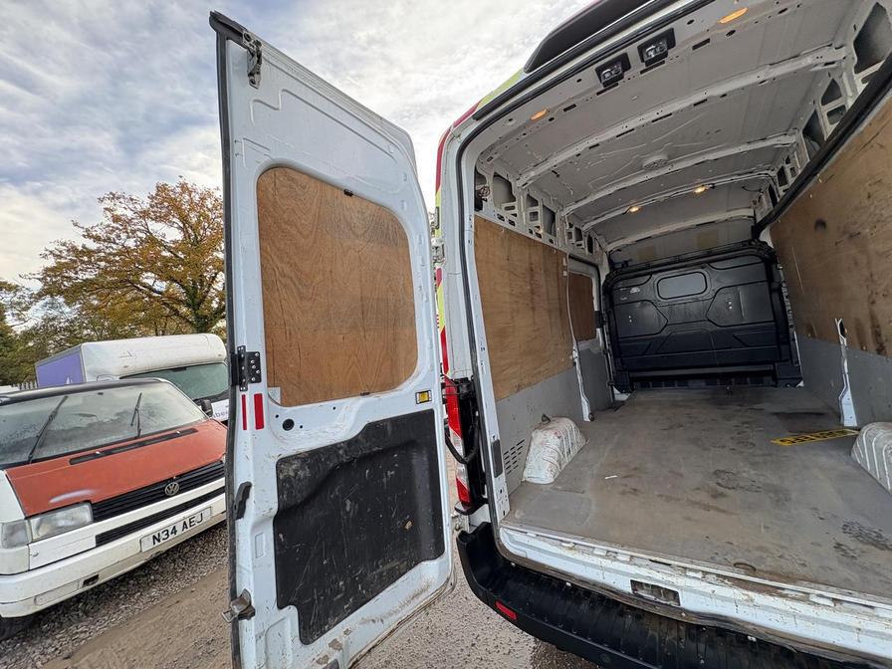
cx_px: 446
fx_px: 361
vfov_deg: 85.7
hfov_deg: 102.1
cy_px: 334
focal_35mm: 14
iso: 40
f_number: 2.2
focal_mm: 2.22
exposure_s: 1/99
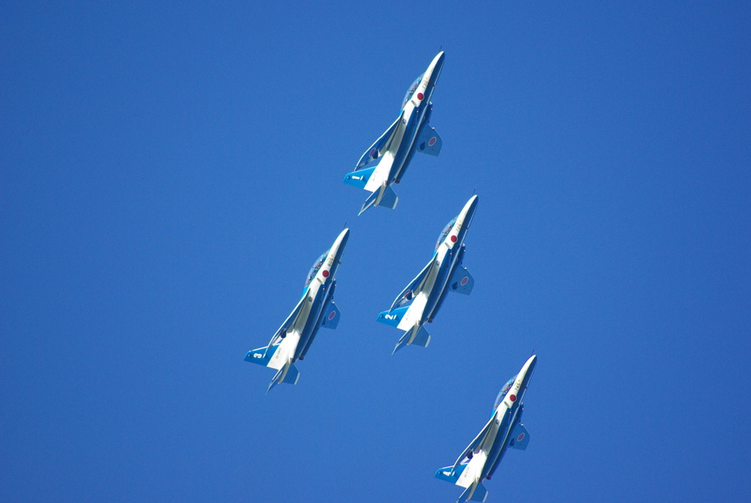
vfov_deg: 2.7
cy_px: 255
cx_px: 403
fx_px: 10482
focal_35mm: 502
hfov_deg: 4.1
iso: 320
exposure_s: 1/1000
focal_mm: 300
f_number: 5.6
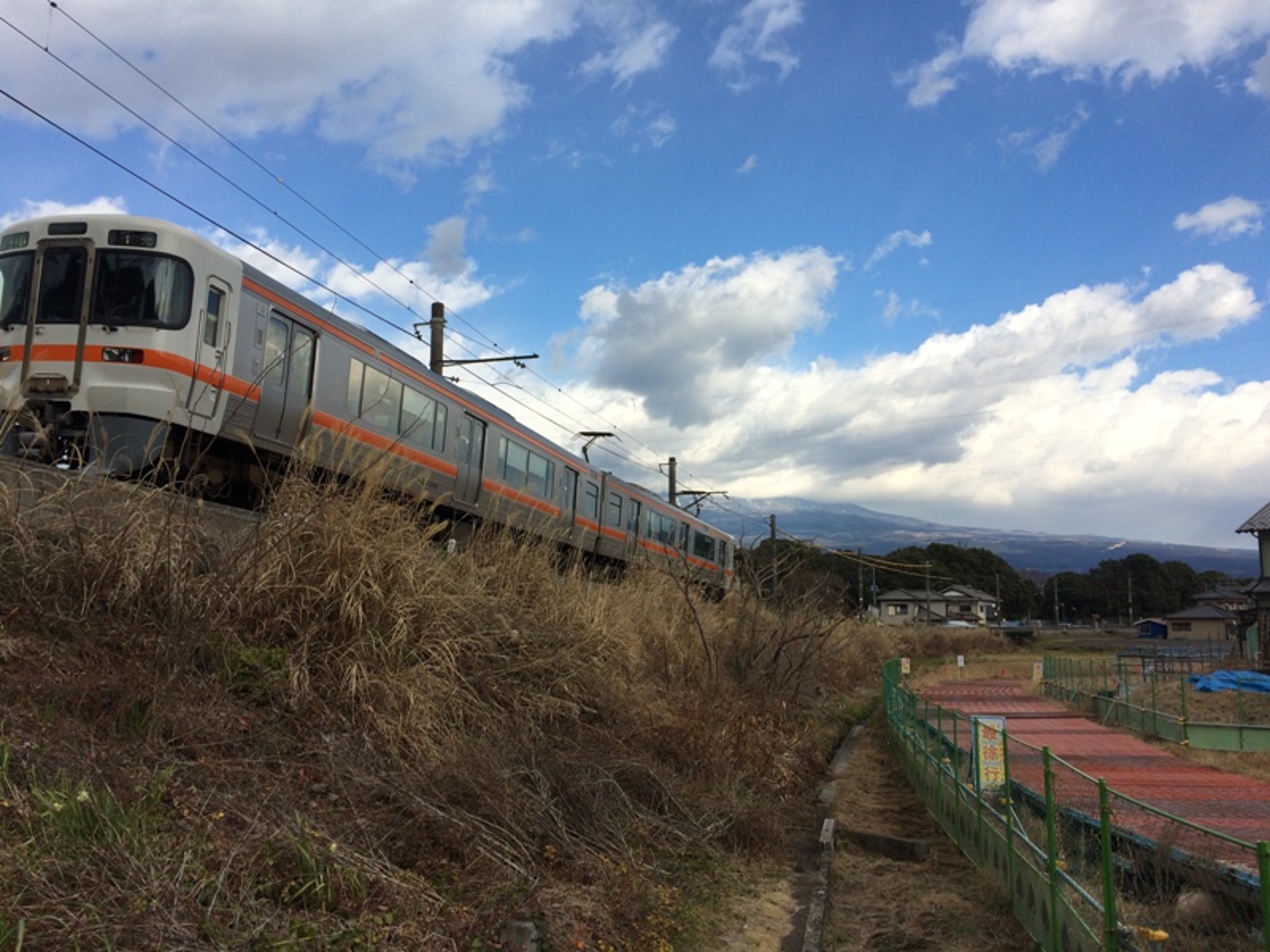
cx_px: 635
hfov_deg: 61.7
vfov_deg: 48.2
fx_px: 1064
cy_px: 476
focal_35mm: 29
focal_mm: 4.15
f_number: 2.2
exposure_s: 1/2160
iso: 32
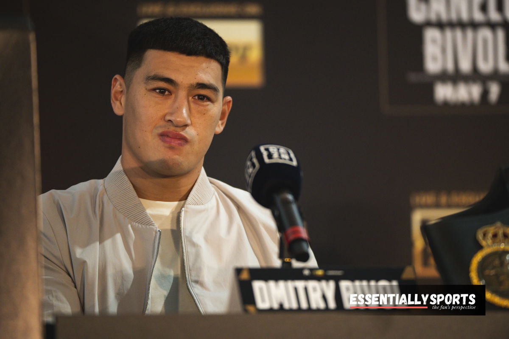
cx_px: 254
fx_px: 5651
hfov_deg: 5.2
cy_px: 170
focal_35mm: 400
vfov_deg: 3.4
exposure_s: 1/500
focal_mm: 400
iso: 2500
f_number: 4
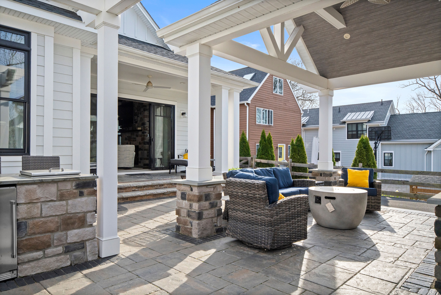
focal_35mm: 24
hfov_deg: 73.7
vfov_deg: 53.2
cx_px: 220
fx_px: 294
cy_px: 148
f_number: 9
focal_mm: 24
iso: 800
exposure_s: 1/1000
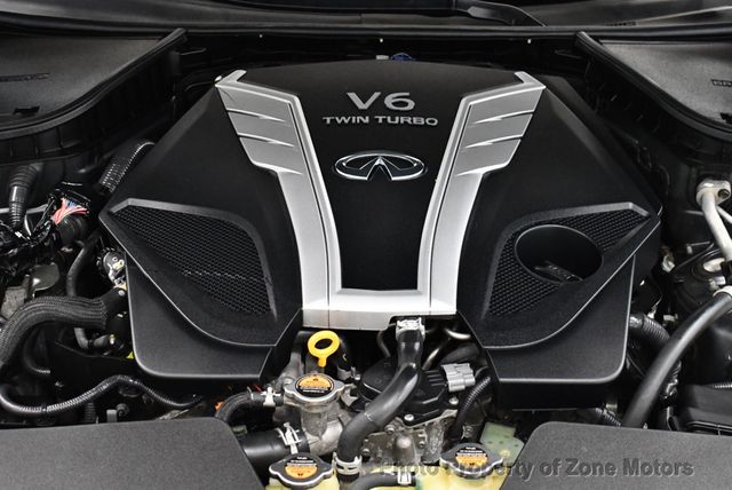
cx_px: 366
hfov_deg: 29.6
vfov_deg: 20.1
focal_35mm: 68
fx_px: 1384
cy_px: 245
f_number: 4.5
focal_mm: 34
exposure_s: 1/80
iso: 3200
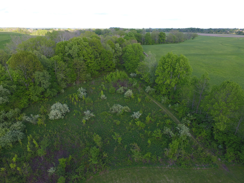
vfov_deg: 66.0
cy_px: 92
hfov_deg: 81.7
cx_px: 122
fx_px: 141
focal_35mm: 20
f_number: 2.8
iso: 100
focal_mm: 3.61
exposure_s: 1/212
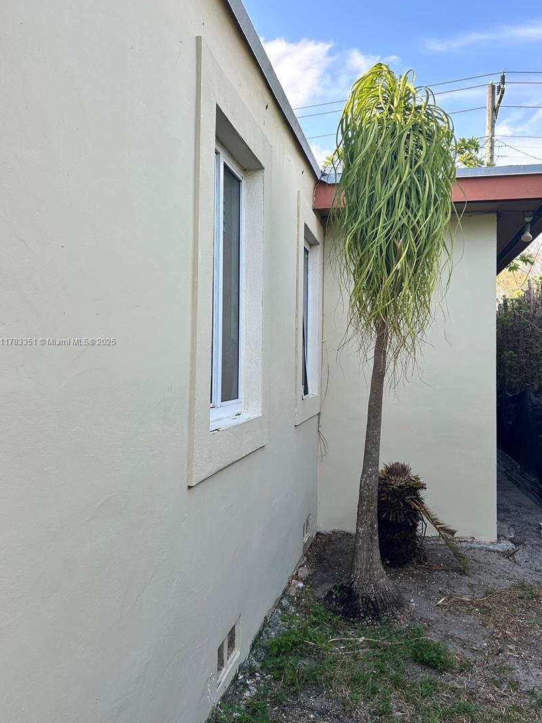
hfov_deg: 48.2
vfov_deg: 61.6
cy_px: 342
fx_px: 605
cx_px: 294
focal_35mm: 29
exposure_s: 1/674
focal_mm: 5.7
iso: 50
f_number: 1.5
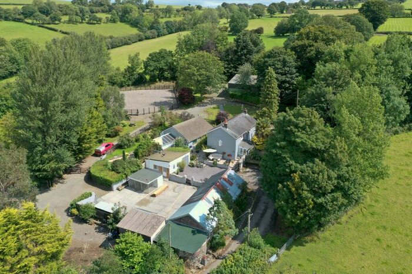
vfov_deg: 46.4
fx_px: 320
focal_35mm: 28
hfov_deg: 65.5
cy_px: 137
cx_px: 206
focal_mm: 10.26
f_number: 5
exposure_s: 1/320
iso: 100
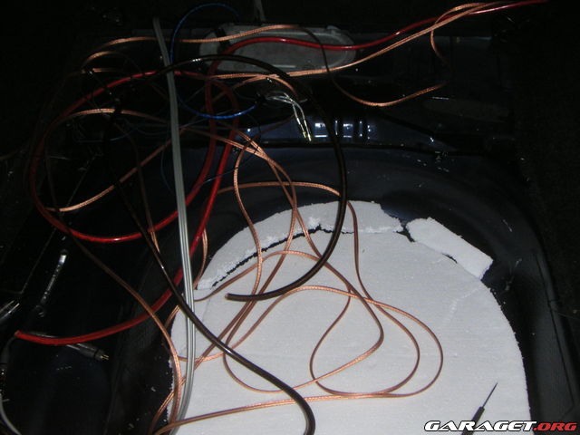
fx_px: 737
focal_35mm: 44
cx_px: 290
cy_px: 218
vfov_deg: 32.9
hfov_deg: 42.9
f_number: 6.7
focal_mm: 5.8
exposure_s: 1/45
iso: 200
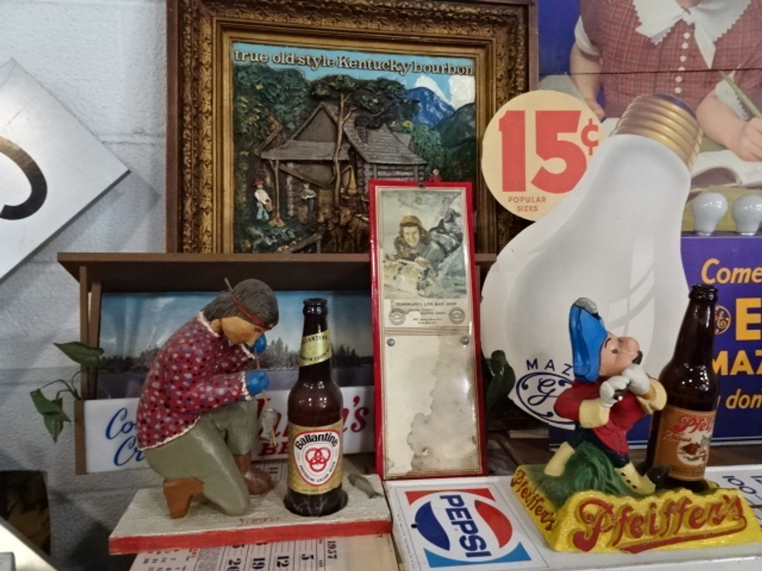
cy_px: 286
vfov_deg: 56.8
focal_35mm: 24
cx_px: 381
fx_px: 528
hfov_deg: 71.6
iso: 640
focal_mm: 4.1
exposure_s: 1/40
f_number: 3.5
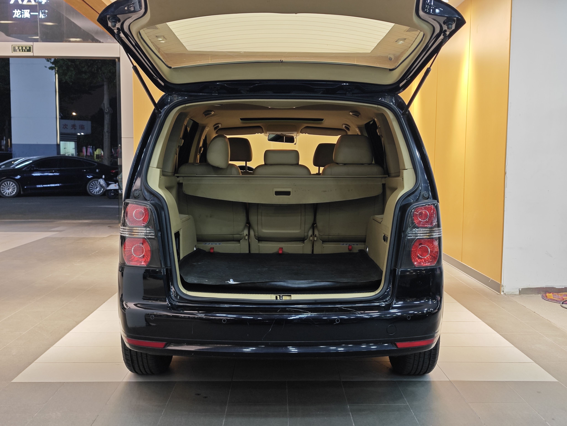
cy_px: 213
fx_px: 573
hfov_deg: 52.6
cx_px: 284
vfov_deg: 40.7
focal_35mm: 35
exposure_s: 1/50
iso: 125
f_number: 1.9
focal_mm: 8.7
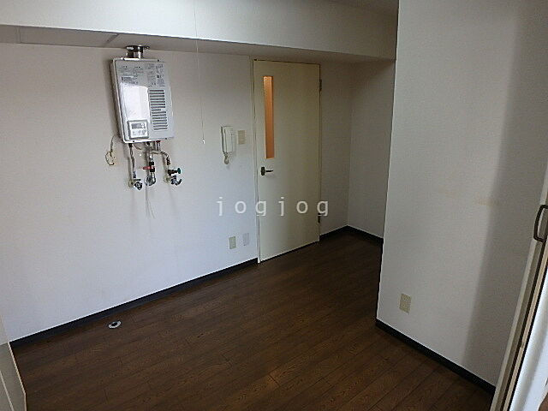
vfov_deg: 63.4
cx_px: 274
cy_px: 206
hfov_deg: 79.0
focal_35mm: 21
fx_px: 332
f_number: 3.5
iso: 200
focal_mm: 3.7
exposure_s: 1/30
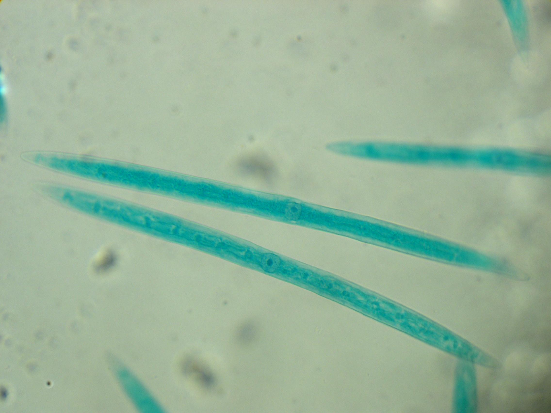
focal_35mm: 77
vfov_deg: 19.1
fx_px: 1226
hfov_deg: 25.3
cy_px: 206
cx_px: 276
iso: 100
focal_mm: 16.3
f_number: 4
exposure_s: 1/20.4
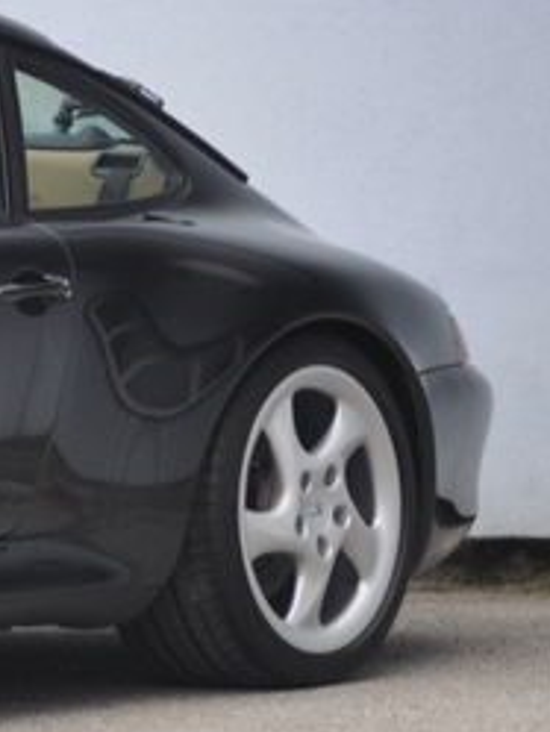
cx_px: -482
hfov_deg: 2.2
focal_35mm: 688
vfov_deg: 2.9
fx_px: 14573
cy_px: 456
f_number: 6
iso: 500
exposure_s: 1/100
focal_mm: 155
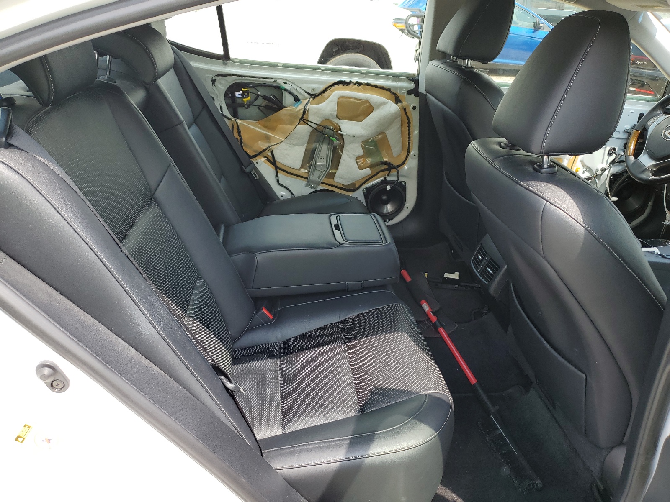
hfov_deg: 67.3
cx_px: 335
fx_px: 503
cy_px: 251
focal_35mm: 26
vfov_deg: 53.1
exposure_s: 1/500
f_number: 1.5
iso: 50
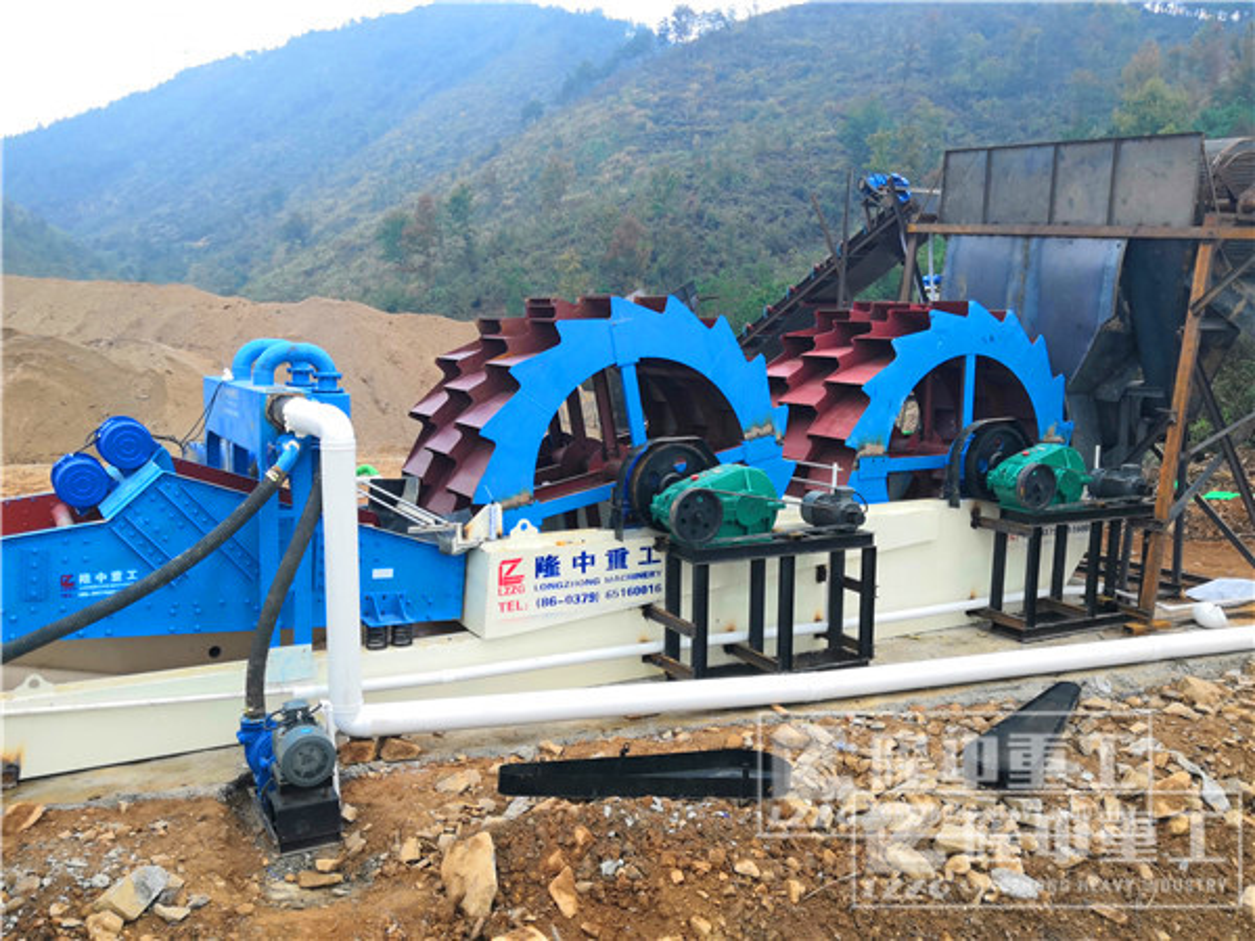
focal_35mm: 31
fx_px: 1124
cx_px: 628
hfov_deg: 58.4
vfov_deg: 45.4
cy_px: 470
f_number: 1.8
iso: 100
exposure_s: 1/100
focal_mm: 3.95
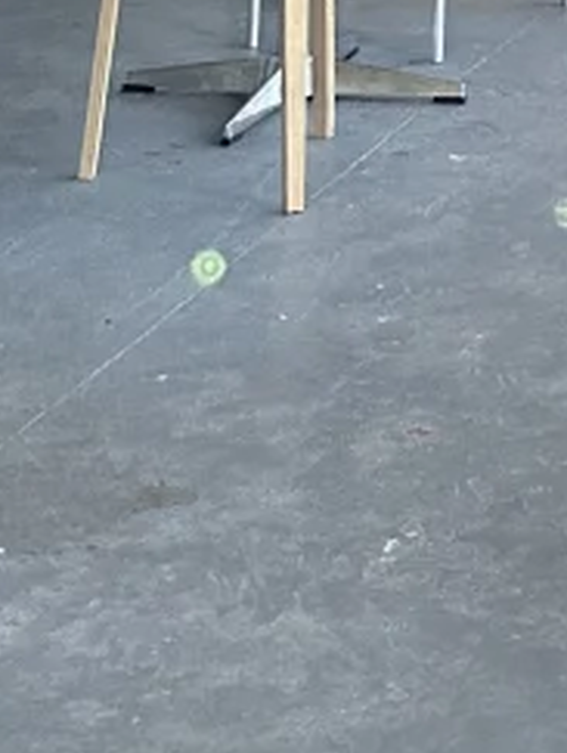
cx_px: 1016
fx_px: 3093
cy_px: -1289
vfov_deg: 10.8
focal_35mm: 142
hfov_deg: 9.9
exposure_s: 1/100
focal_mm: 6.86
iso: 200
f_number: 1.78
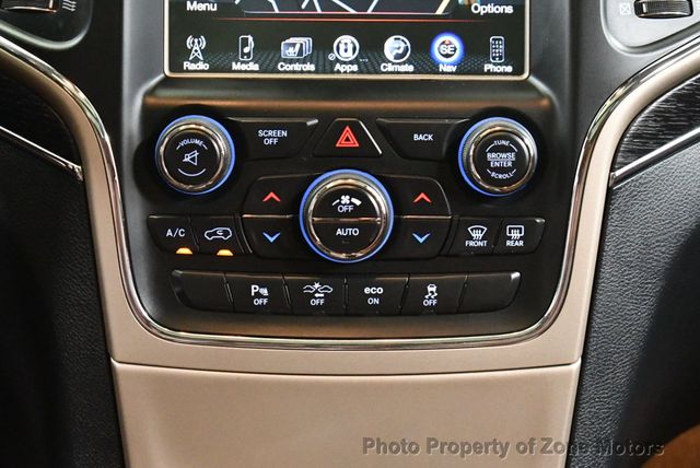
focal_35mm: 110
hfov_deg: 18.6
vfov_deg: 12.5
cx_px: 350
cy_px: 234
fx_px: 2141
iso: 10000
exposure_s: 1/60
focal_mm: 55
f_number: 5.6
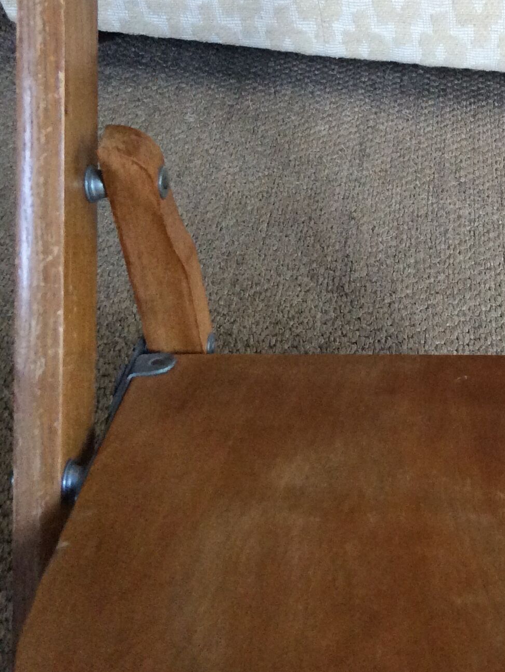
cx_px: 507
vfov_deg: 29.9
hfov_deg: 22.1
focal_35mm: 64
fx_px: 1244
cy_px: 185
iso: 160
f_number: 2.4
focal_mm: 3.3
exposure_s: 1/25
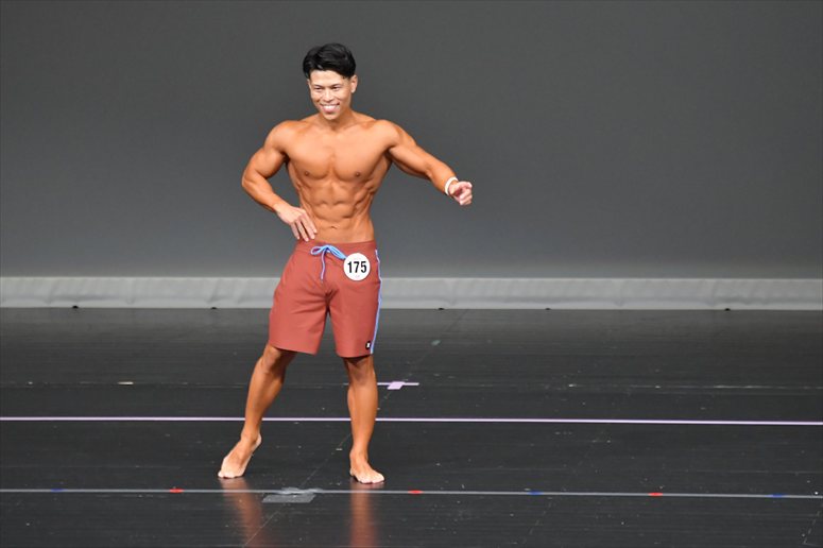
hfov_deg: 6.0
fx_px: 7883
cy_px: 274
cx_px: 412
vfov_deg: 4.0
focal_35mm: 345
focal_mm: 230
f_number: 5.6
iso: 5000
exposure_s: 1/400
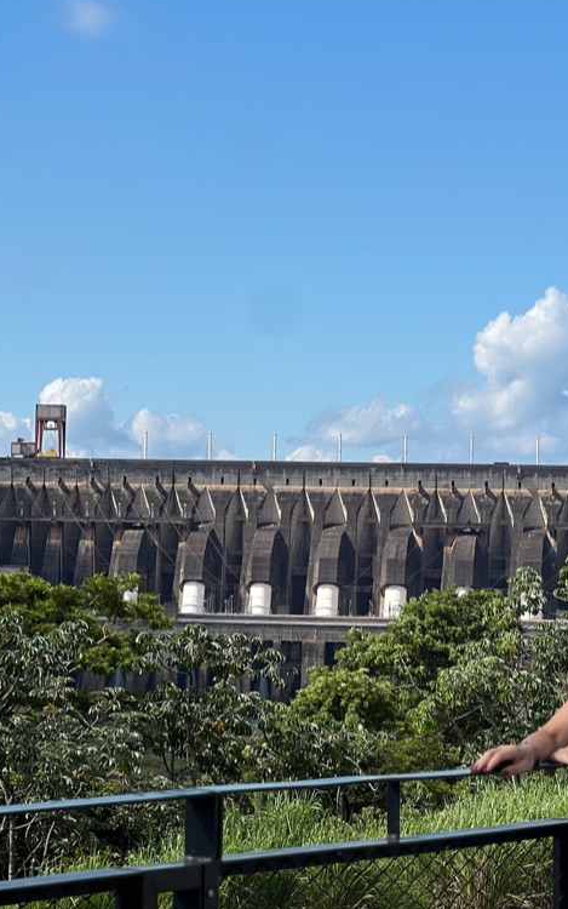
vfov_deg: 18.0
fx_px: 2872
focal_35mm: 116
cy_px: 533
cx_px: 419
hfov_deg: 11.3
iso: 32
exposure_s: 1/1143
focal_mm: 9
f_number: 2.8
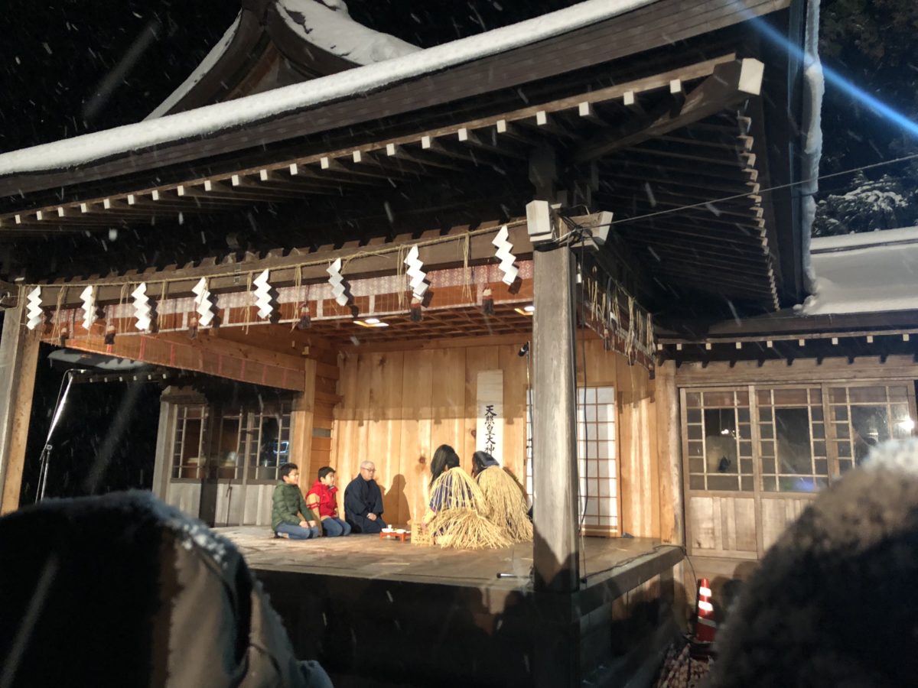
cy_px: 344
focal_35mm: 28
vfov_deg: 49.7
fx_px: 743
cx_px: 459
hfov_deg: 63.4
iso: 100
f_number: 1.8
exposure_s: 1/9
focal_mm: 4
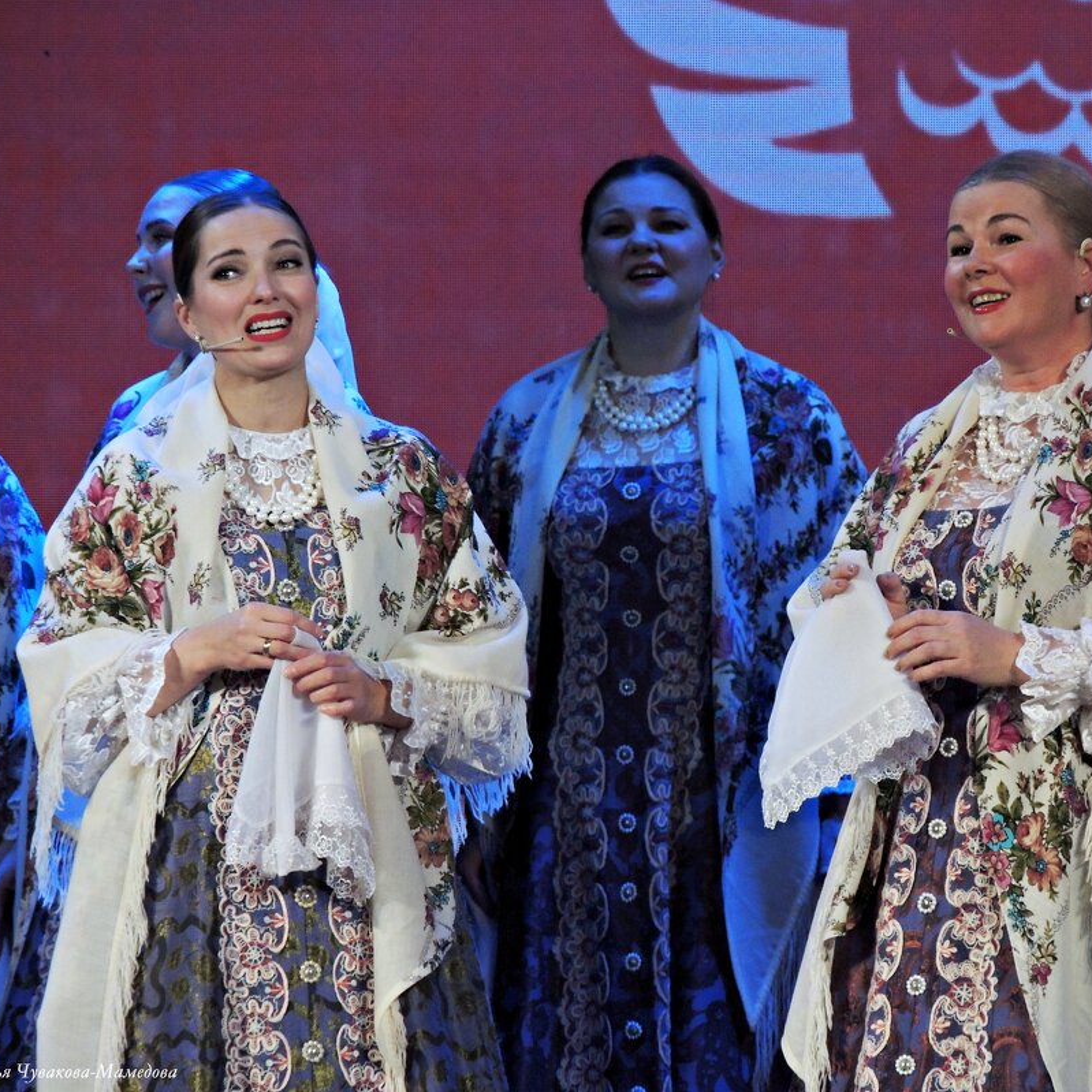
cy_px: 546
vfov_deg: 3.0
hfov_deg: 3.0
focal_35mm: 591
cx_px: 646
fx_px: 21093
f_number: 4.9
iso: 400
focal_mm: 89.1
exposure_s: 1/80
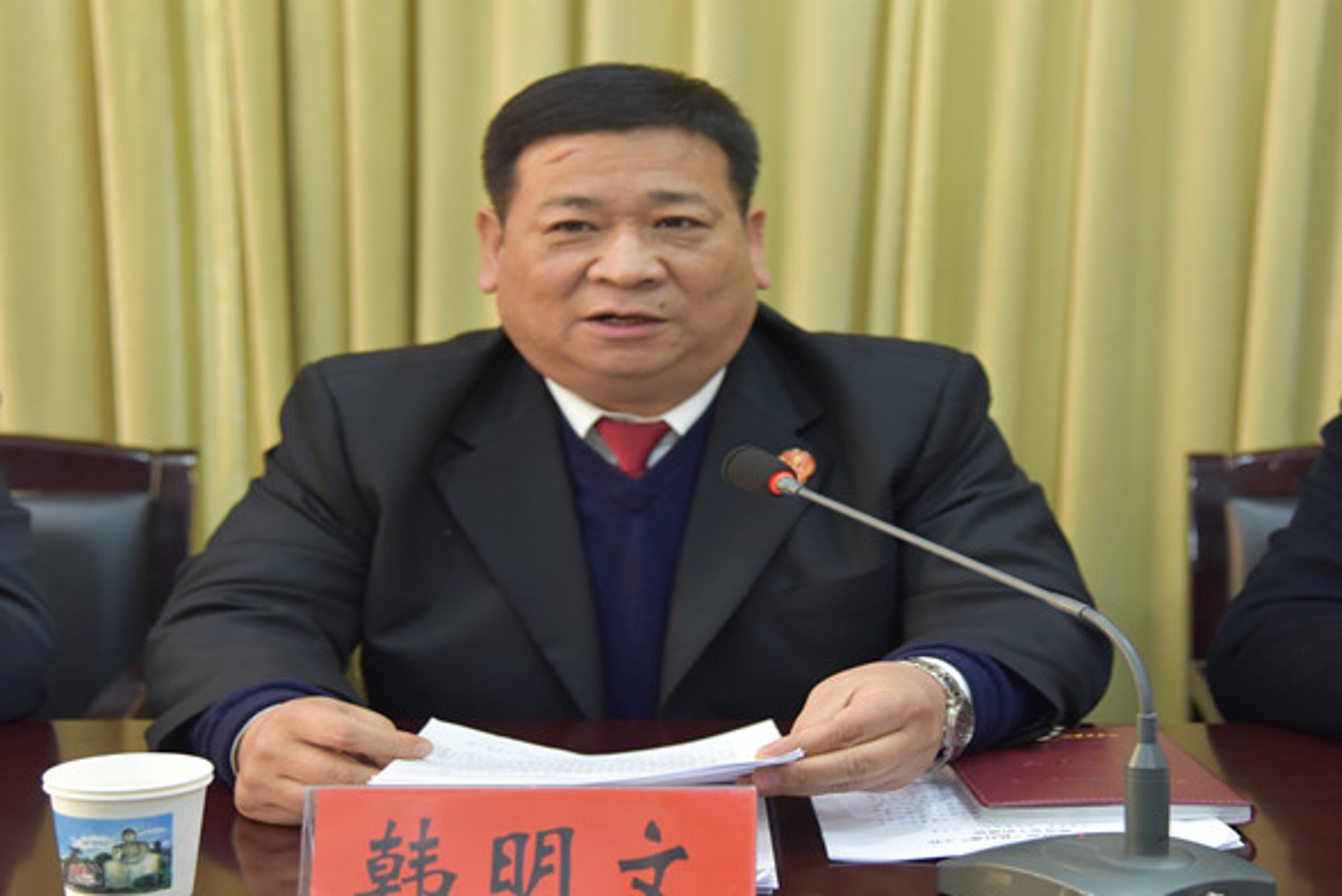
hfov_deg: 35.6
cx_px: 672
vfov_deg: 24.2
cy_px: 454
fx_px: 2088
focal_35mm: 56
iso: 1400
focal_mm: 55
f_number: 4
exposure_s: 1/60
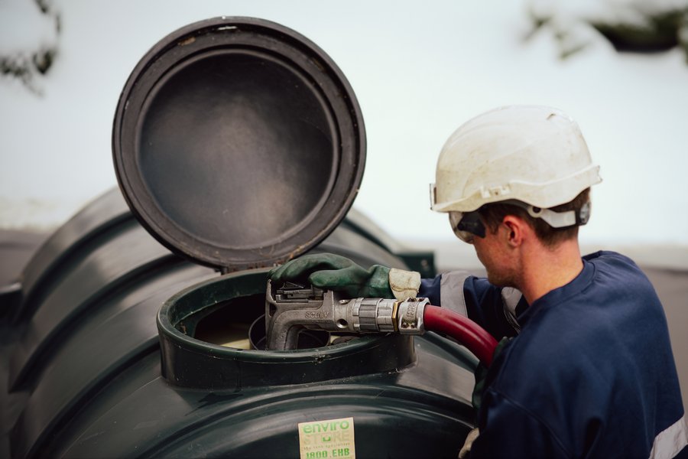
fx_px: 1624
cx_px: 344
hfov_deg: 23.9
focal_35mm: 85
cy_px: 230
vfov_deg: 16.1
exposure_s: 1/400
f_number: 2.5
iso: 50
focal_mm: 85
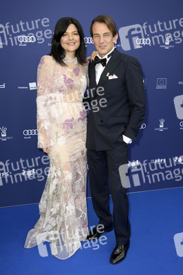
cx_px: 92
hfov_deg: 36.8
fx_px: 275
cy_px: 138
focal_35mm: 36
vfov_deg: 53.2
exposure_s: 1/250
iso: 640
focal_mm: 36
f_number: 6.3
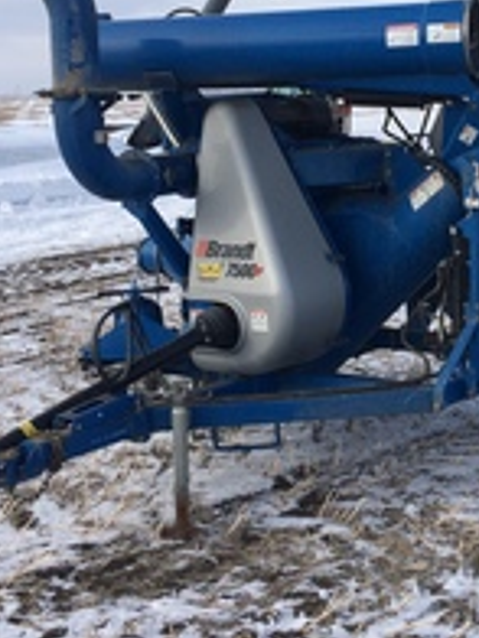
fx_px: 1181
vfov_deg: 29.9
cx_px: 358
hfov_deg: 22.7
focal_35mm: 64
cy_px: 186
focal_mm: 4.15
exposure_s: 1/1953
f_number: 2.2
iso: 32
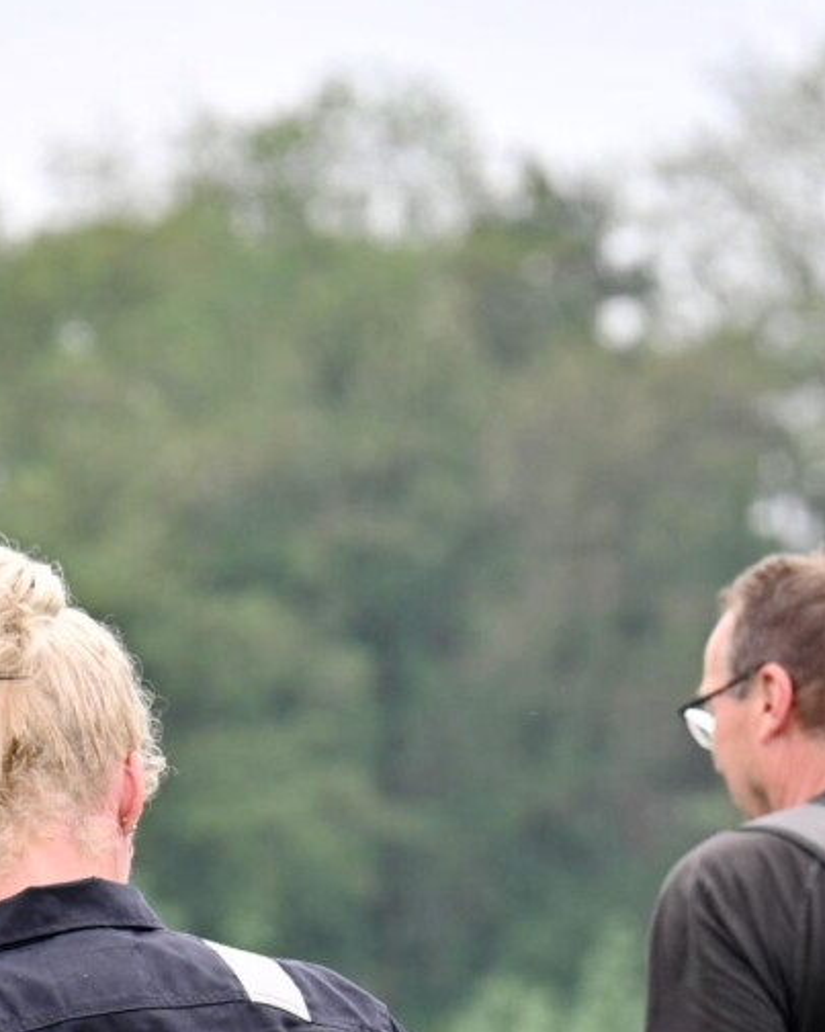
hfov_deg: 2.2
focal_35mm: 715
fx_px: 21829
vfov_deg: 2.7
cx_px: 80
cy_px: 1235
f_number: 6.3
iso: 200
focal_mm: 200
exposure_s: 1/250
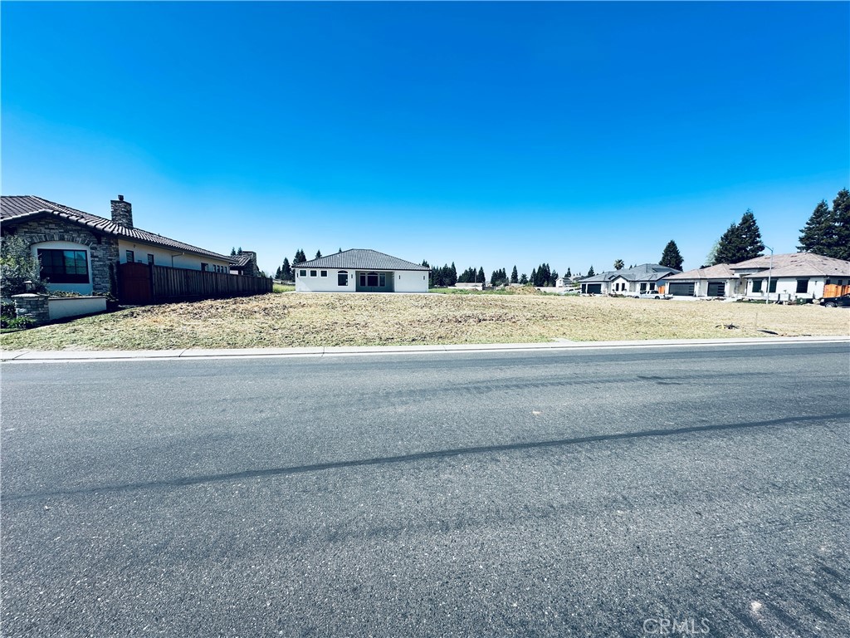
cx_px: 425
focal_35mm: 14
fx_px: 344
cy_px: 319
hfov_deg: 102.1
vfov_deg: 85.7
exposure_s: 1/619
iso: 40
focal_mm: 2.22
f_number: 2.2
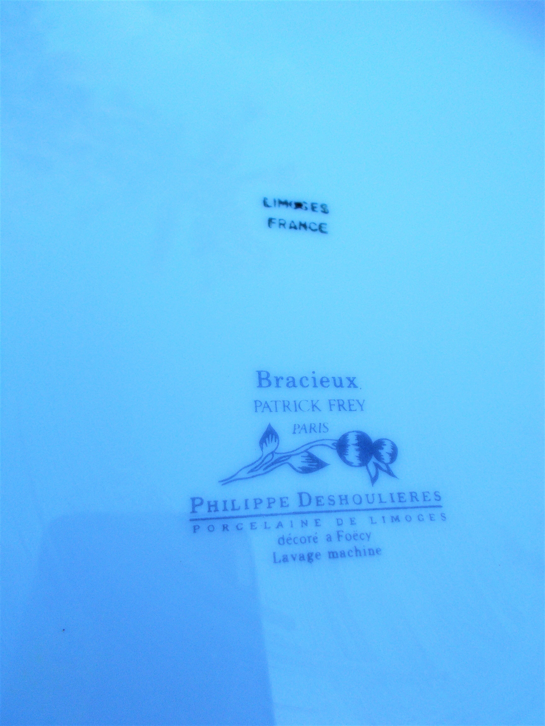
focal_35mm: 30
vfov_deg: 60.0
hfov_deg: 46.8
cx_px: 272
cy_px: 363
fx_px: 630
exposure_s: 1/200
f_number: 3.4
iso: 80
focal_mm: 5.3
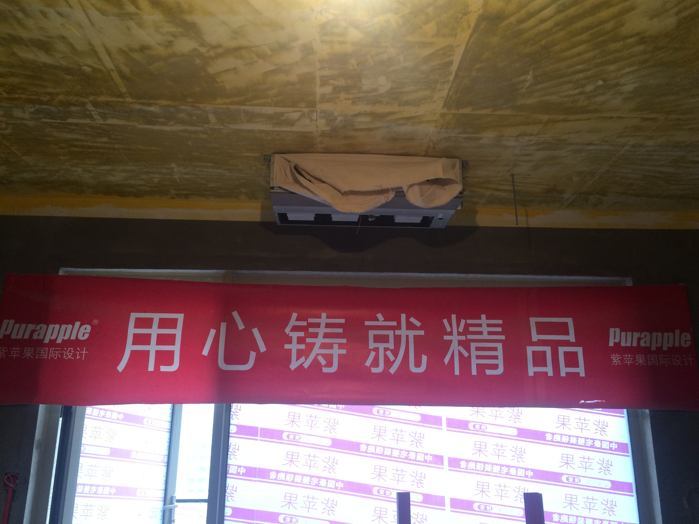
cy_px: 262
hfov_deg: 61.7
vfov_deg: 48.2
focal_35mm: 29
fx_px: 586
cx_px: 350
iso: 40
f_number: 2.2
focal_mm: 4.15
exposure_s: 1/40
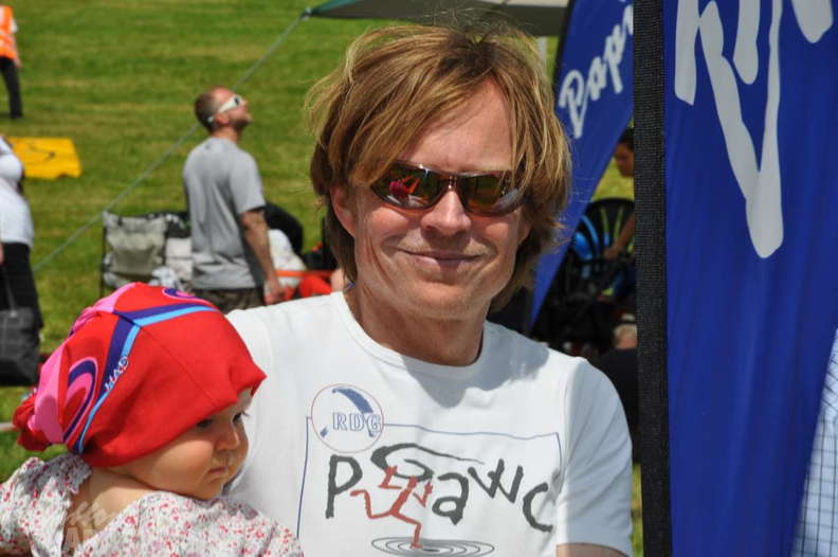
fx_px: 3662
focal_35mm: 158
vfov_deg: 8.7
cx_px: 419
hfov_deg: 13.1
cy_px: 278
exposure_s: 1/200
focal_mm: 105
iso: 200
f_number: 18
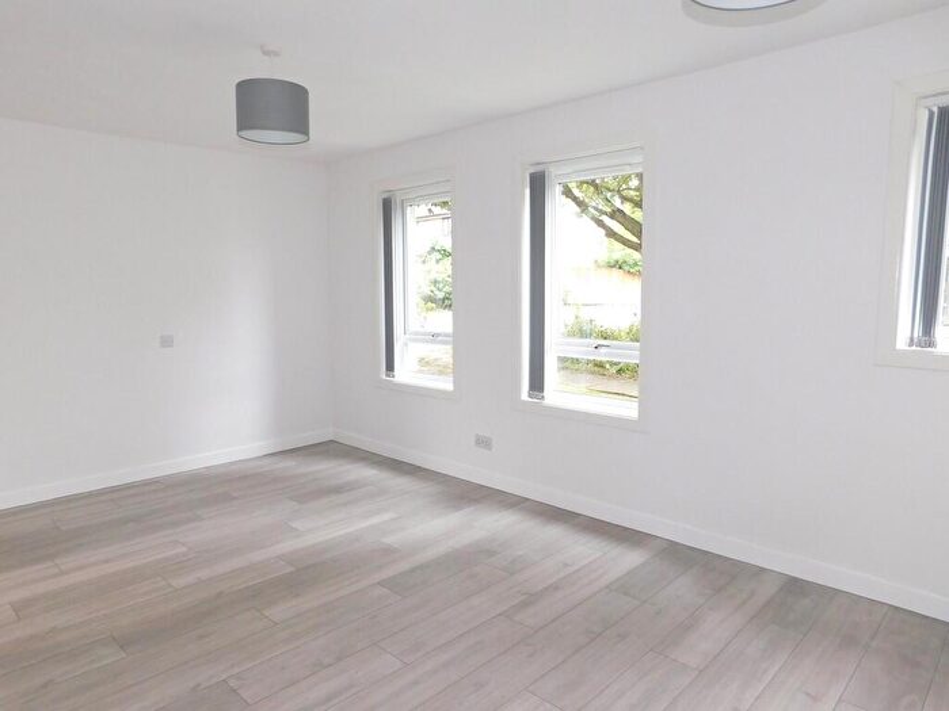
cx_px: 474
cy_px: 356
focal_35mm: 23
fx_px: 631
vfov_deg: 58.9
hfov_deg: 73.9
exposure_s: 1/30
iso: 160
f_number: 3
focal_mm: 4
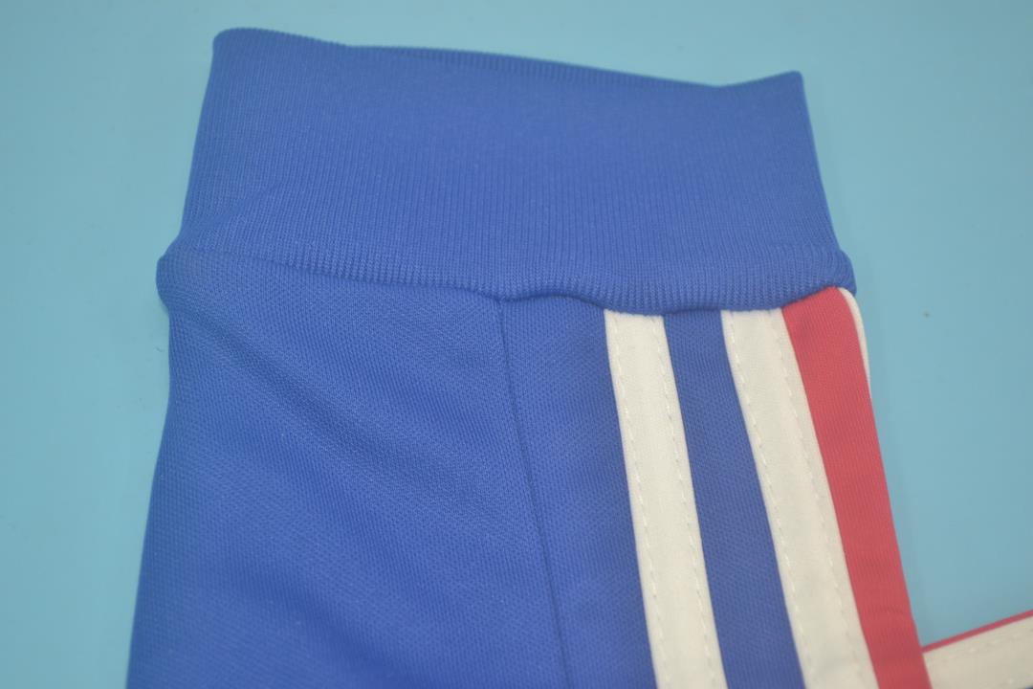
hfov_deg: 28.1
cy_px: 344
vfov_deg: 18.9
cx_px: 516
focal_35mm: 72
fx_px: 2066
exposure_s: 1/60
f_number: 5.3
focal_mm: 48
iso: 200
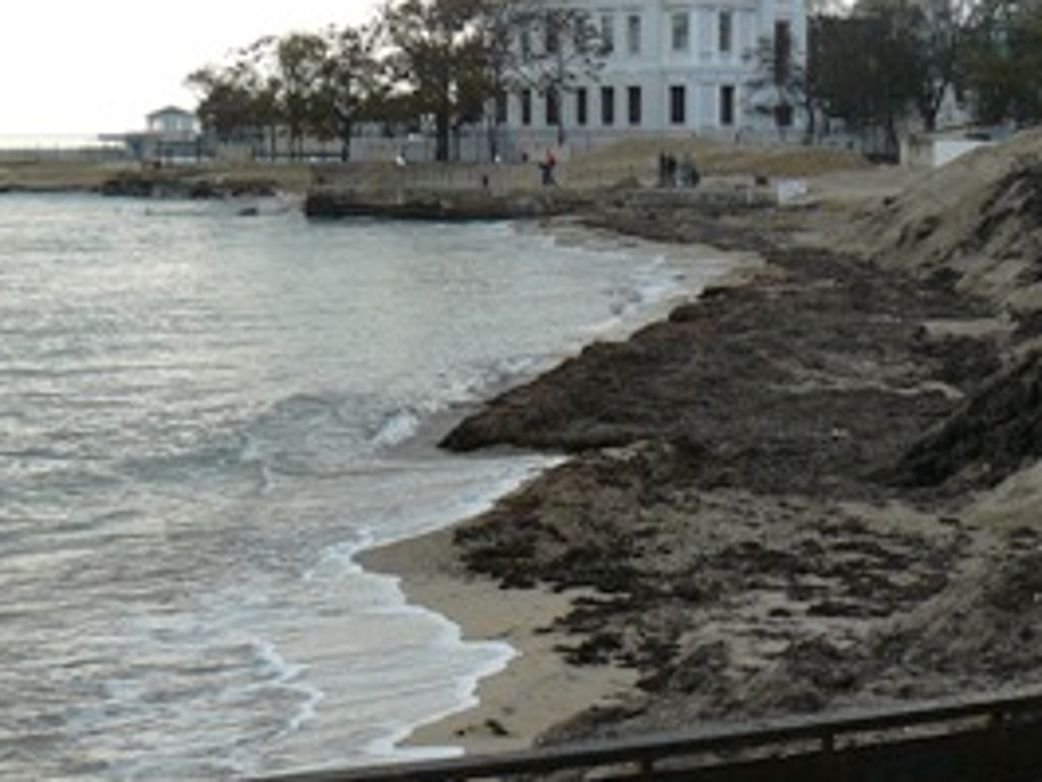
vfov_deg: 17.0
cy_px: 354
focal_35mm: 87
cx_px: 570
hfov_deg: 22.5
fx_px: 2620
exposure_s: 1/250
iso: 100
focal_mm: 6
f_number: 5
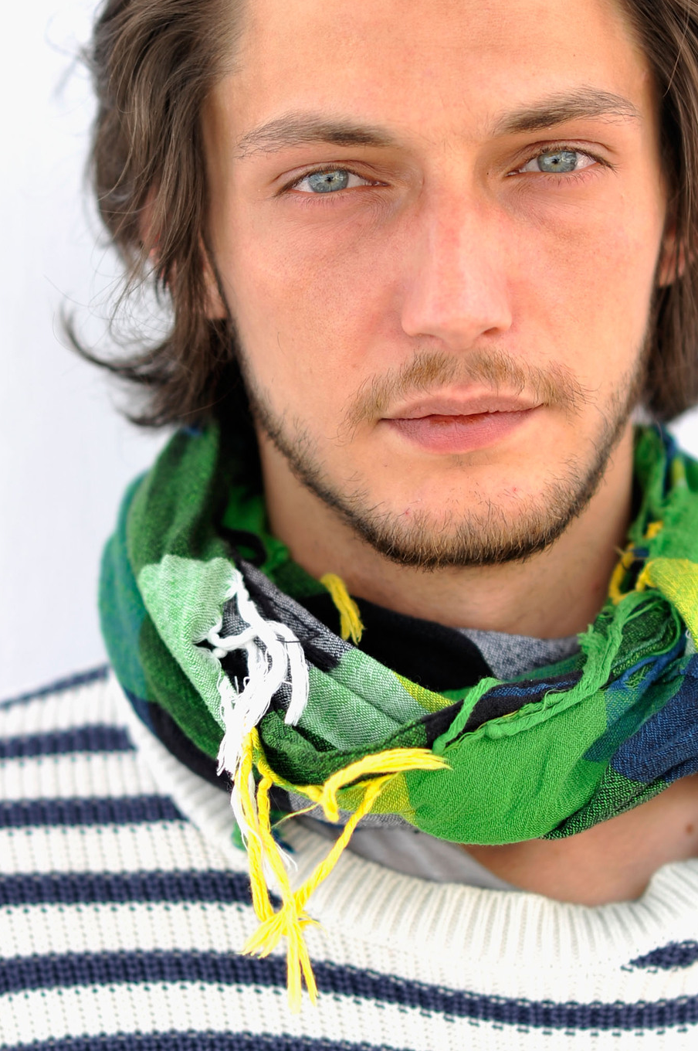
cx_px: 486
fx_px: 3730
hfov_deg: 10.7
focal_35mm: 128
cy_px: 406
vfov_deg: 16.0
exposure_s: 1/640
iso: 100
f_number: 2
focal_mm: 85
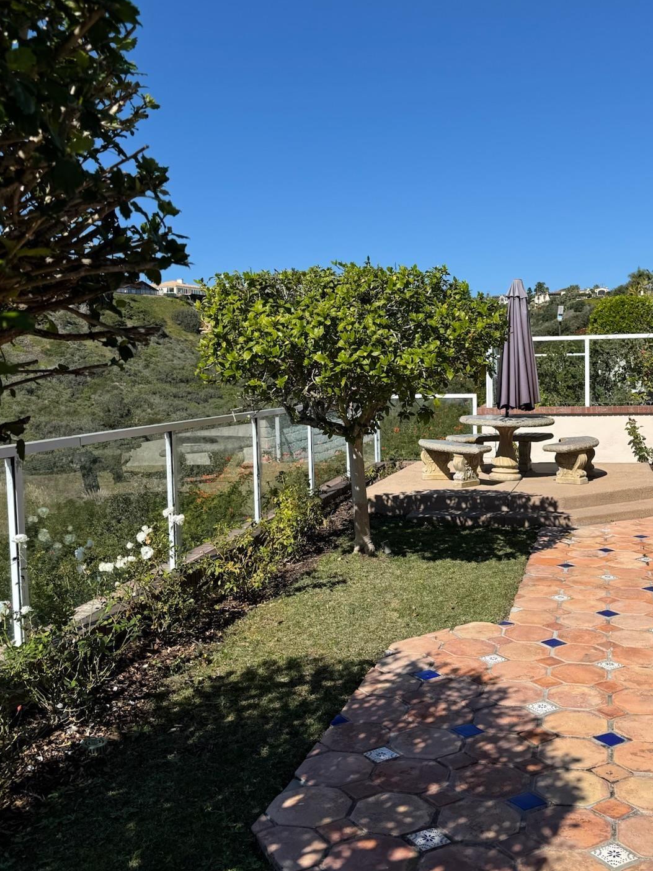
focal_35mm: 35
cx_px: 442
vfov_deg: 52.6
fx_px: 880
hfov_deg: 40.1
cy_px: 425
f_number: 1.78
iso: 80
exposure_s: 1/5714
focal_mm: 6.76
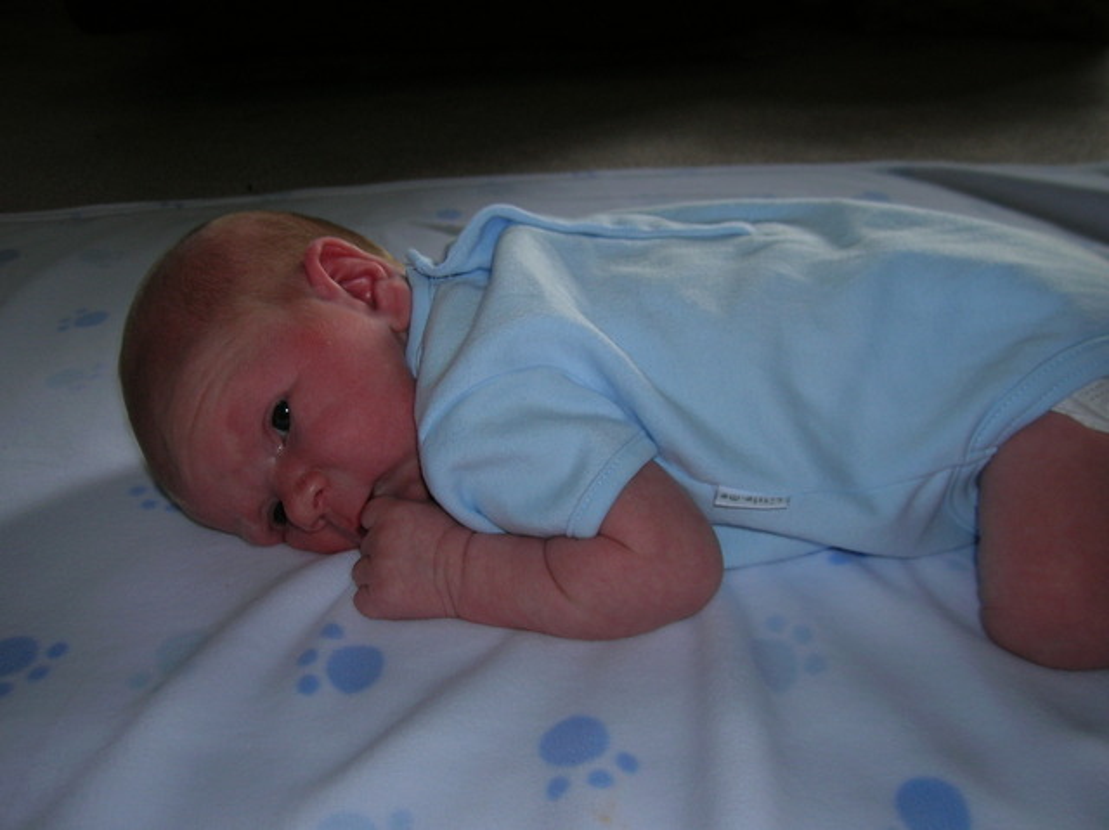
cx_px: 554
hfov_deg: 54.0
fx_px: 1088
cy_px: 415
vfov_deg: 41.7
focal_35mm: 34
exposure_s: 1/60.1
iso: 50
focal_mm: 5.7
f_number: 2.9
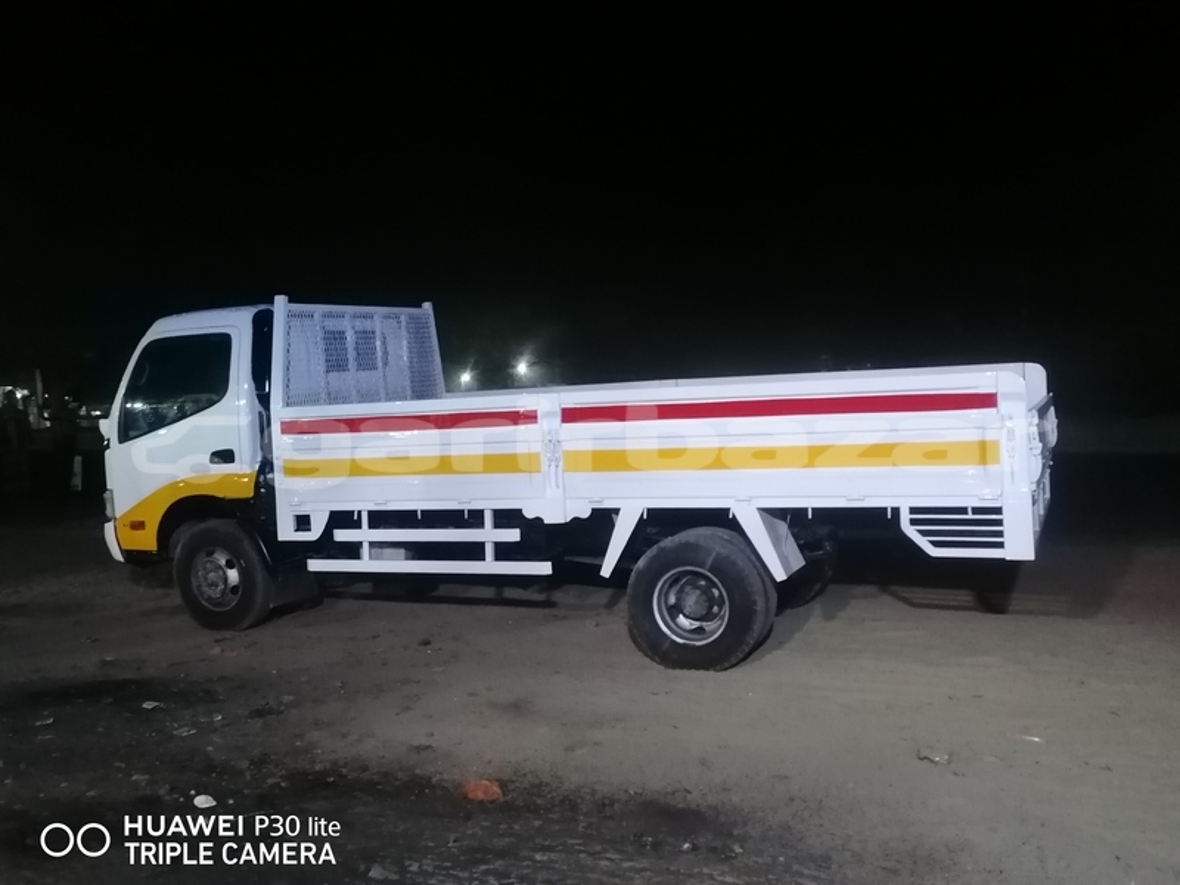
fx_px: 1159
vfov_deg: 41.8
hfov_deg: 54.0
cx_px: 590
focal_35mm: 34
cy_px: 442
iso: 1600
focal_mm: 4.75
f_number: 1.8
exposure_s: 1/16.7
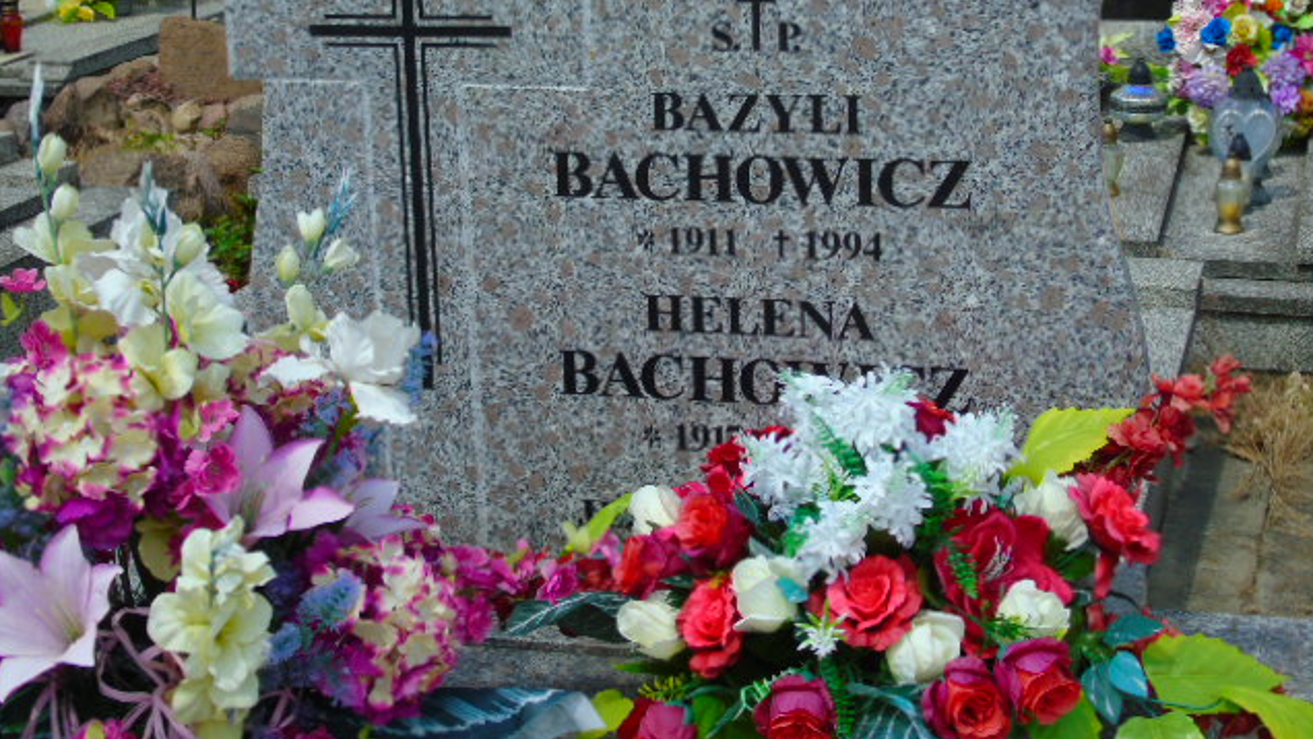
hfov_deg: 31.0
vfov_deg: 17.7
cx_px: 656
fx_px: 2368
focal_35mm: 68
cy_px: 295
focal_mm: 11
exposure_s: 1/640
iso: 80
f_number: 4.5
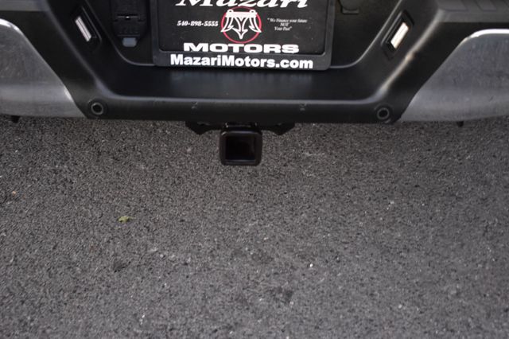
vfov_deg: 26.5
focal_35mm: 51
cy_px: 170
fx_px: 721
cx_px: 254
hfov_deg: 38.9
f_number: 4.5
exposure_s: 1/10
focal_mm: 34
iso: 1600
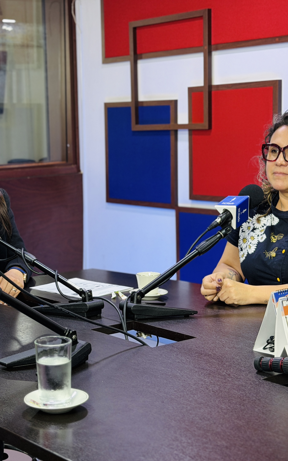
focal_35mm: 68
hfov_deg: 19.0
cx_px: 69
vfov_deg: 30.2
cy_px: 231
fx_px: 854
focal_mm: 6.76
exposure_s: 1/40
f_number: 1.78
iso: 200
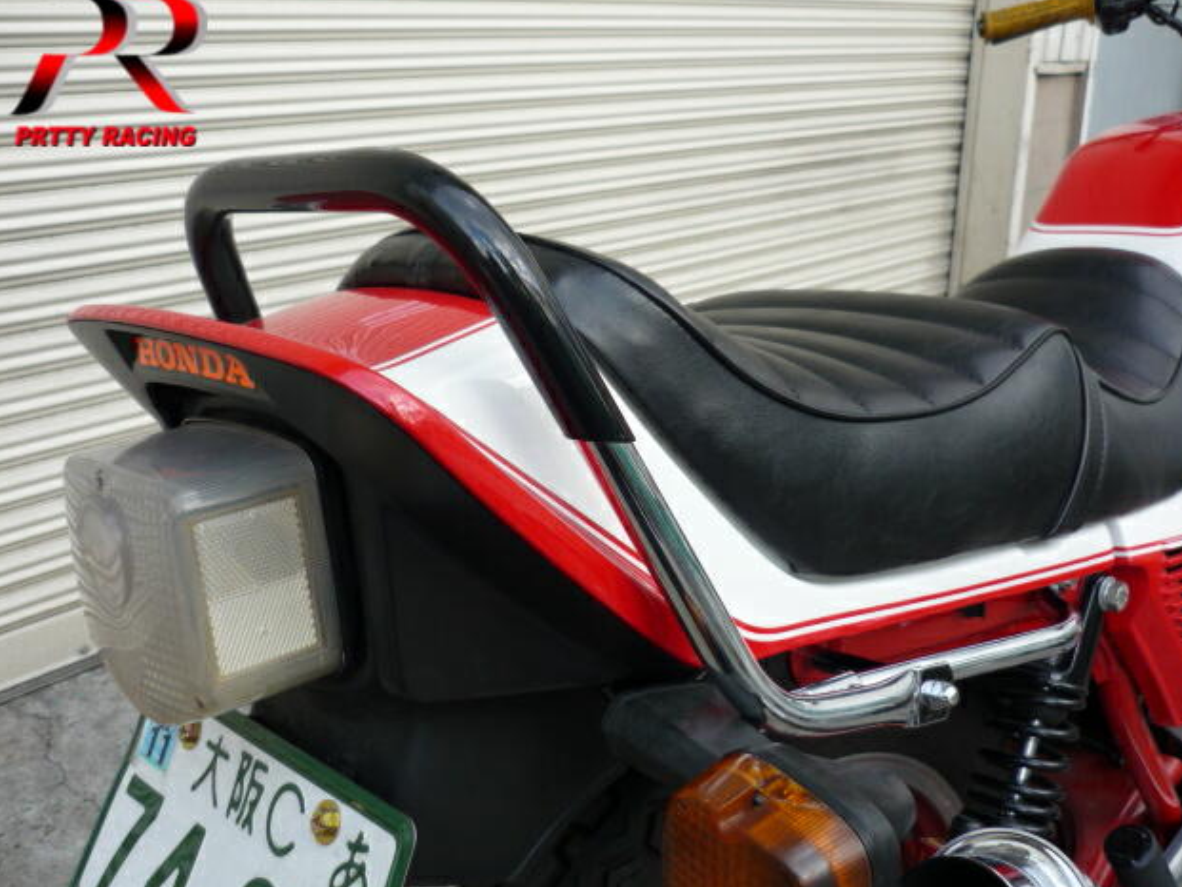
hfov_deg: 53.9
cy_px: 434
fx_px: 1161
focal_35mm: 34
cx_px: 601
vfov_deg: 41.8
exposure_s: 1/60
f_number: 2.8
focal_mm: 5.5
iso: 100
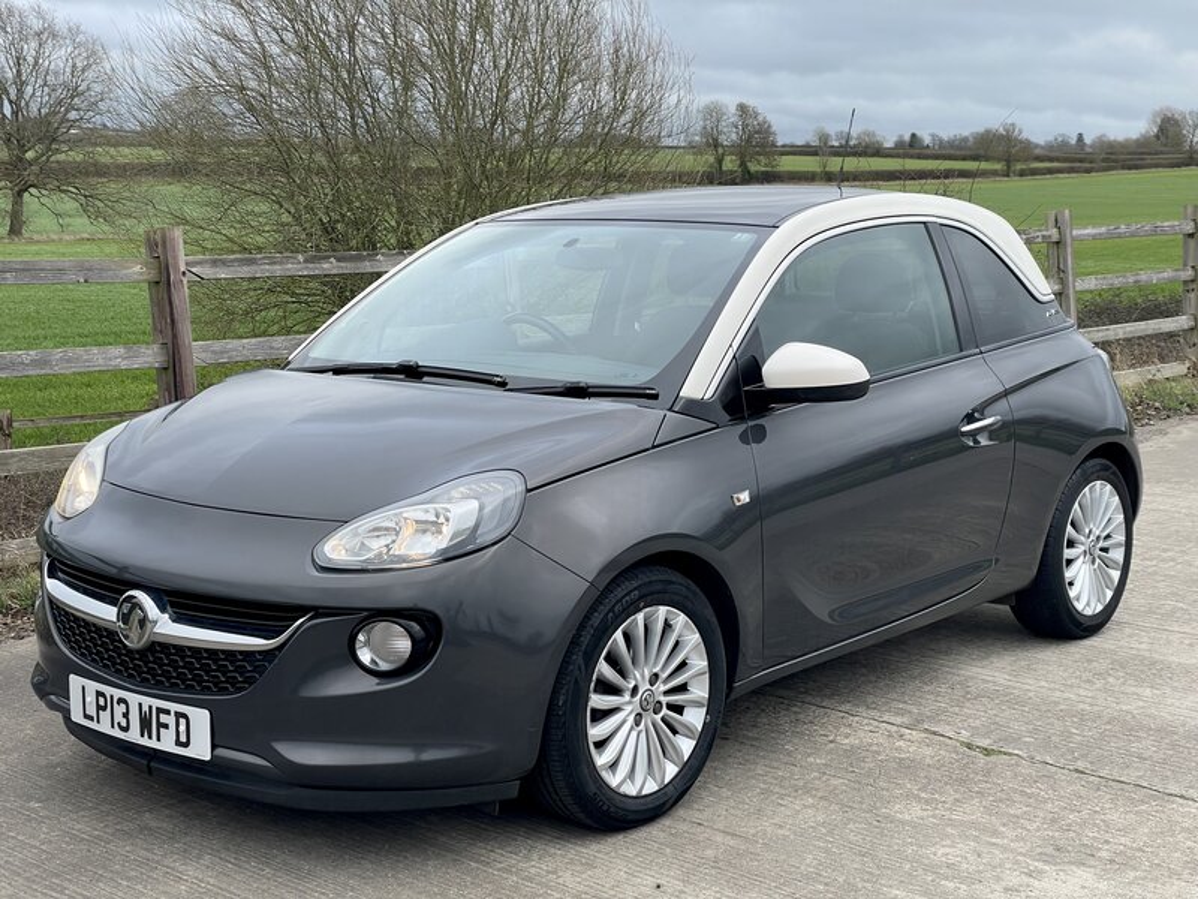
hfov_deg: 36.8
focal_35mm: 52
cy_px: 450
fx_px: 1800
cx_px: 599
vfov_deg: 28.0
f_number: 2
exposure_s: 1/219
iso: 25
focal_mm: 6
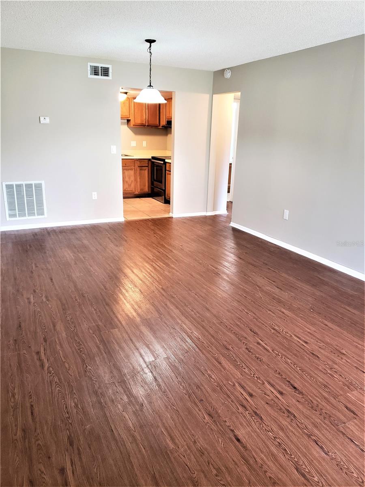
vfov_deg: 67.3
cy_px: 244
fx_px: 366
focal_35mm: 26
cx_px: 182
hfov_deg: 53.1
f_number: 1.5
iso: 320
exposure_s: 1/40
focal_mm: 4.3
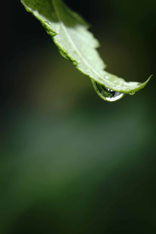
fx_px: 832
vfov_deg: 16.0
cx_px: 105
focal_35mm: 128
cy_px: 117
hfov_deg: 10.7
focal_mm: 31.33
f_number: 3.5
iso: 100
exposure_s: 1/400
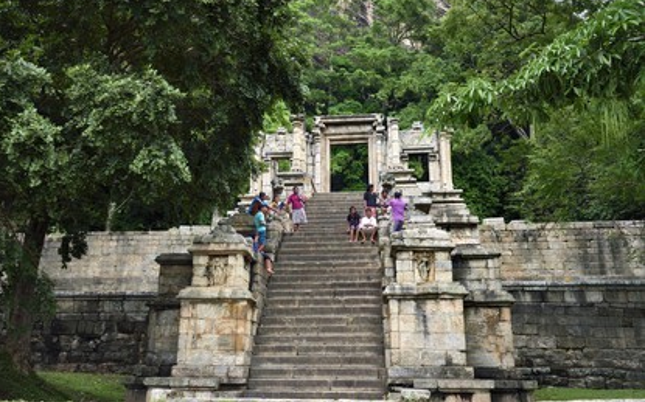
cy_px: 186
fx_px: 580
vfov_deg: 38.3
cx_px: 320
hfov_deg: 58.2
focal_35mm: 33
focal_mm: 32
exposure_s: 1/160
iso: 400
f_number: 10
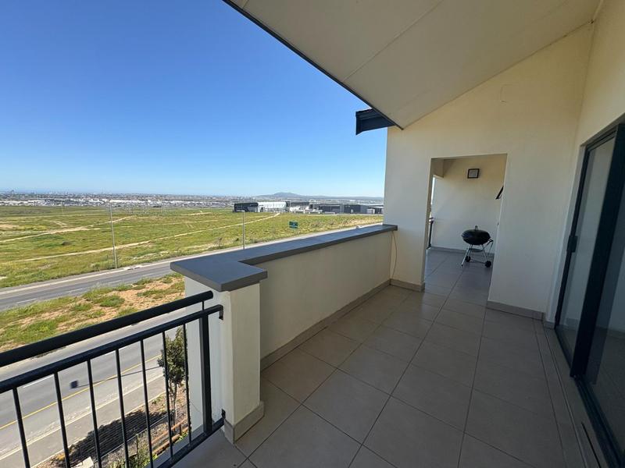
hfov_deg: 102.1
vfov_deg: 85.7
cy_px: 234
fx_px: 253
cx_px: 312
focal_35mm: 14
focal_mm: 2.22
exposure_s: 1/1506
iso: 50
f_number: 2.2
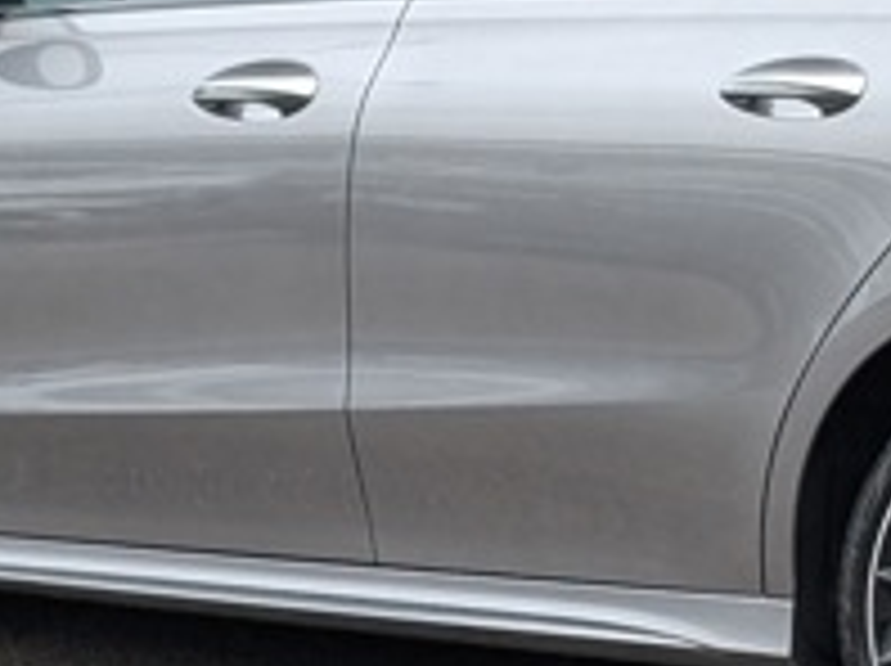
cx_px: 918
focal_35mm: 198
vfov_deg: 7.5
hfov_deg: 9.9
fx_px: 5090
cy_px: 198
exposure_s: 1/242
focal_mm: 6.9
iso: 36
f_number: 1.68
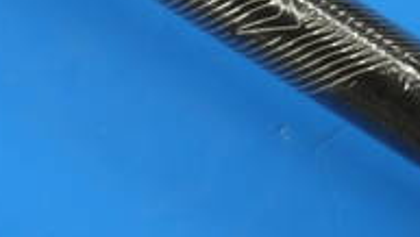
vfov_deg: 8.9
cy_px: 104
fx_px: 1527
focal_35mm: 137
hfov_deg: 15.5
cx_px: 385
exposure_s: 1/80
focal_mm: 19
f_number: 4.2
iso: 160
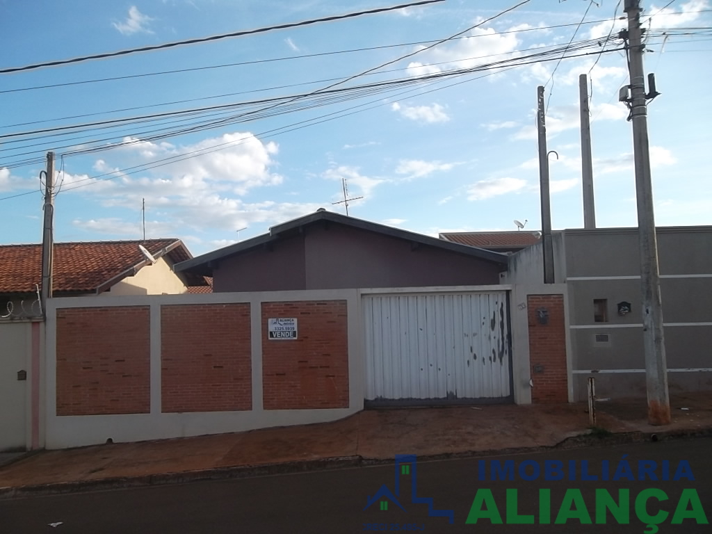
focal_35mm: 27
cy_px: 267
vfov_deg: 51.4
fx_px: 555
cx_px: 356
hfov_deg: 65.3
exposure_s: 1/350
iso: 80
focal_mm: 4.9
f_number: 3.5
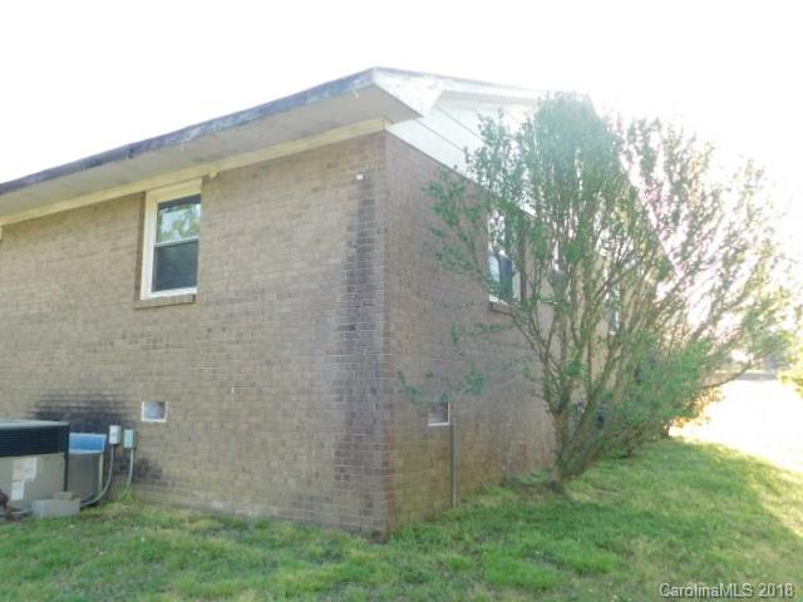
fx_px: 696
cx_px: 402
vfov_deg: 46.8
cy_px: 301
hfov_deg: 60.0
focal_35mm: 30
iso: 125
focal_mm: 5.3
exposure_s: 1/100
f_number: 3.2
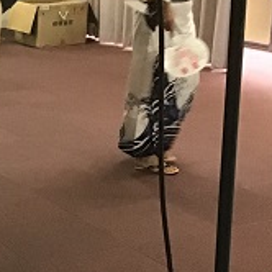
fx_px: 925
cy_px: 282
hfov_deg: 15.9
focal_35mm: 104
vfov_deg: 16.3
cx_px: -83
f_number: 2.4
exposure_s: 1/24
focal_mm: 3.3
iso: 200
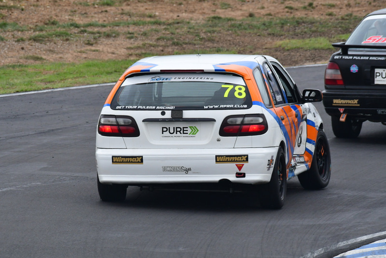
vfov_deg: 1.8
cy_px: 129
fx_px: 8044
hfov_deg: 2.7
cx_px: 193
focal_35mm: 750
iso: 1000
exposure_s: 1/640
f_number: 11
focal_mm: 500
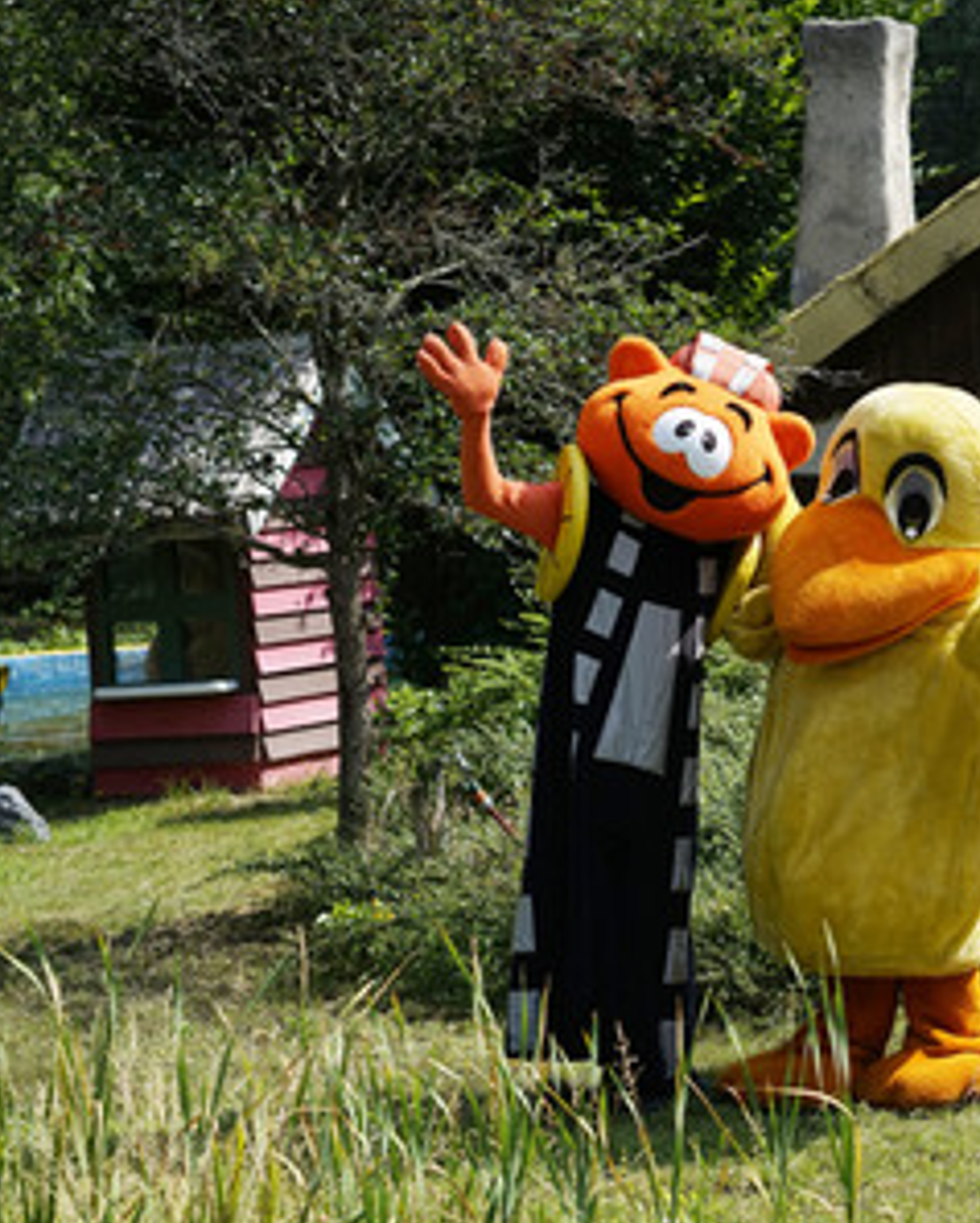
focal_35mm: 121
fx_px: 4382
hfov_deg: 12.7
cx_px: 801
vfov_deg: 15.9
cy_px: 614
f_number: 4.5
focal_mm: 85
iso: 640
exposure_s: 1/4000
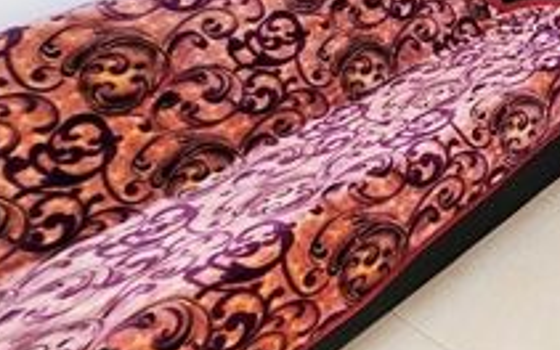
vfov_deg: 24.9
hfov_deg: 29.3
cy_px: -85
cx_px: 816
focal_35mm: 46
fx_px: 702
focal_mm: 1.7
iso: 40
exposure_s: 1/50
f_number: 2.2
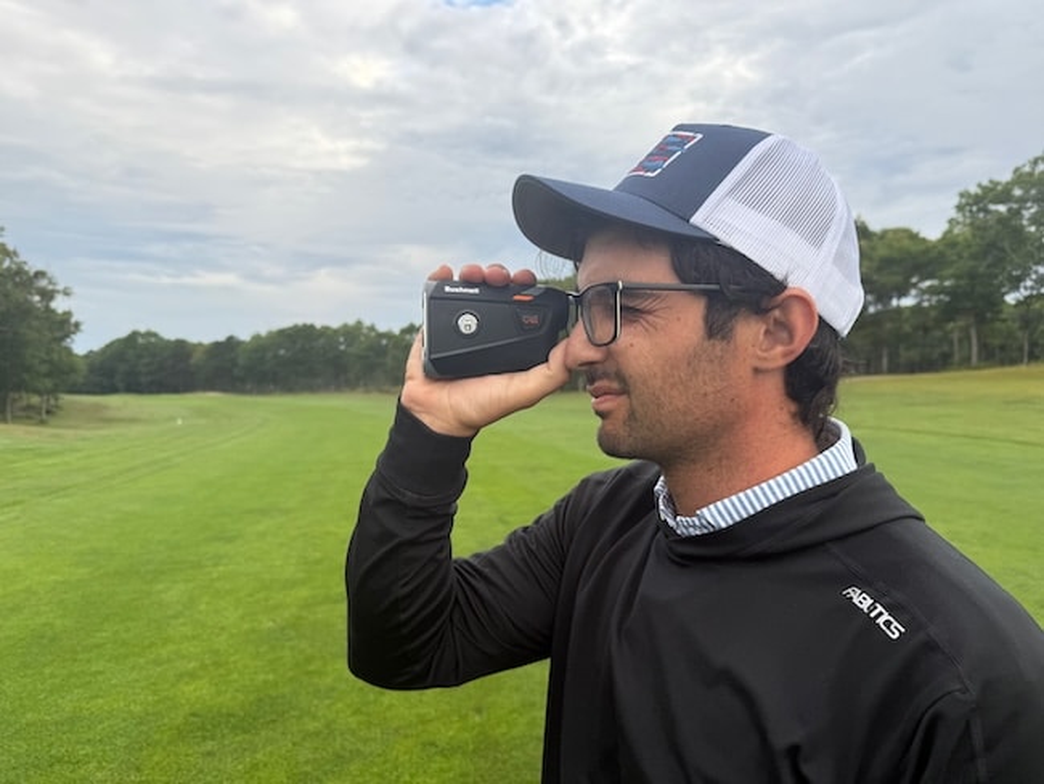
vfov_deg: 56.8
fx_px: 724
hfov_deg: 71.6
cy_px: 392
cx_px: 522
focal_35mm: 24
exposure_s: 1/395
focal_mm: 6.76
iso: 100
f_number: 1.78
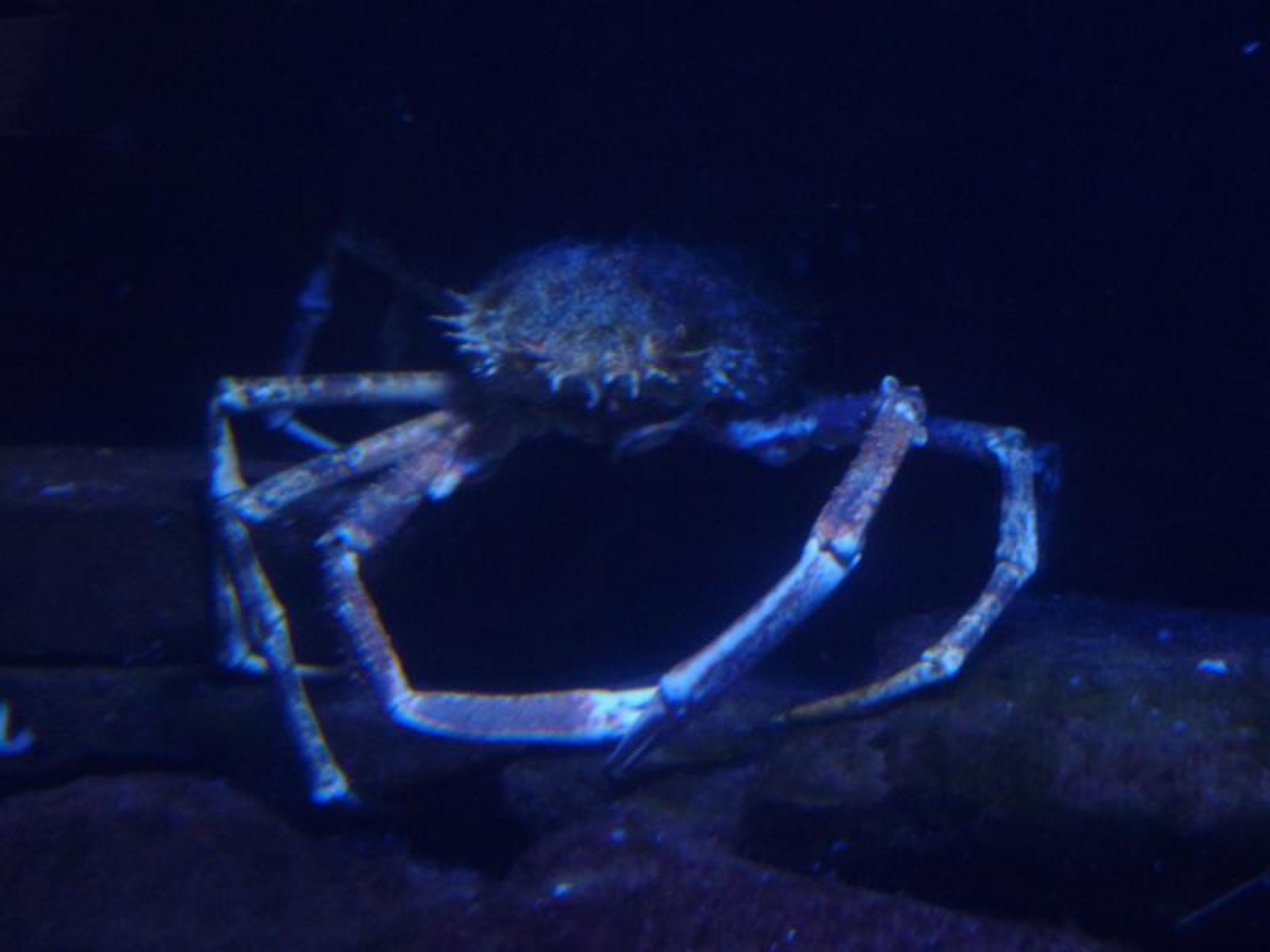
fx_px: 2862
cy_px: 476
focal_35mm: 78
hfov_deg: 25.0
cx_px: 635
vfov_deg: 18.9
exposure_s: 1/8
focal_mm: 13.8
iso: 400
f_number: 3.4
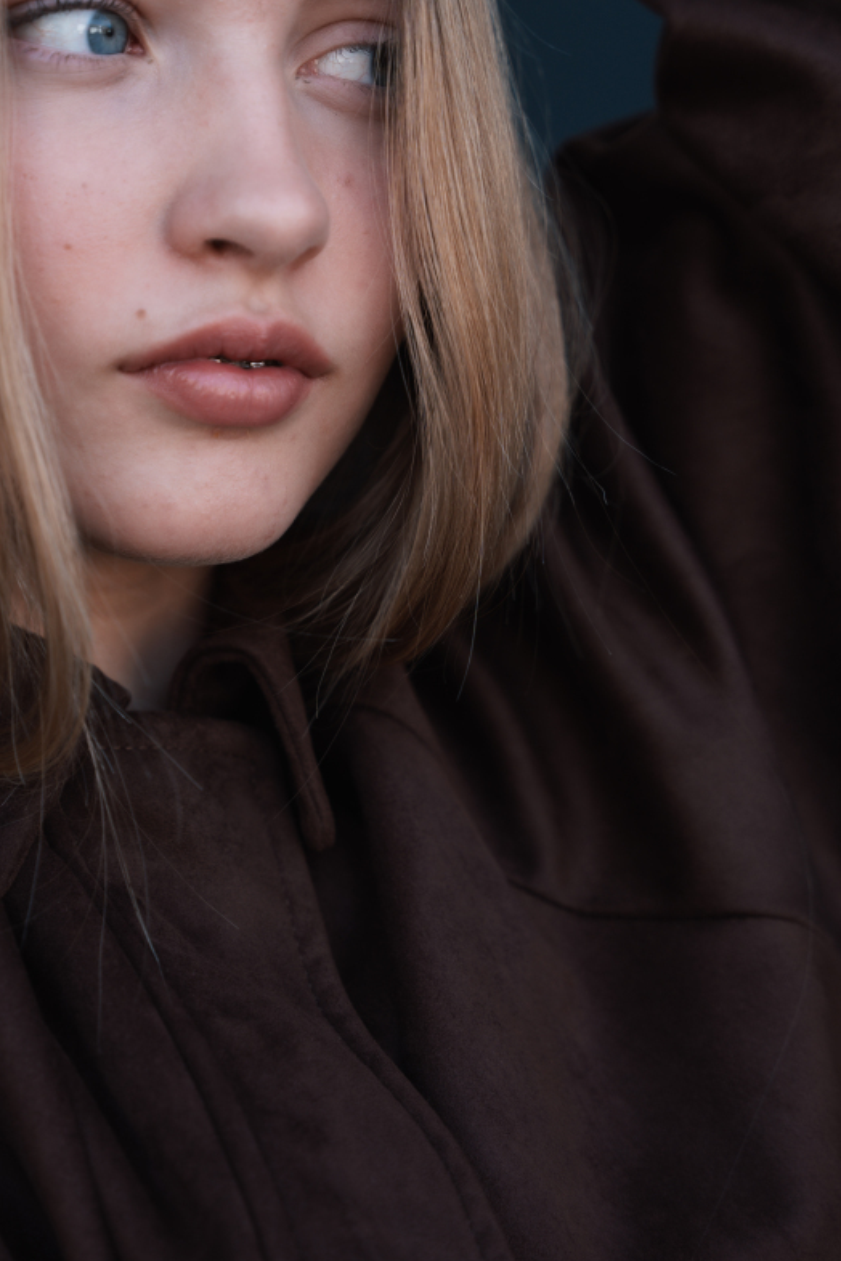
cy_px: 550
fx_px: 3054
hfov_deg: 15.6
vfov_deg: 23.3
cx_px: 226
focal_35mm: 87
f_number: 3.5
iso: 80
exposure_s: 1/250
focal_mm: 57.1
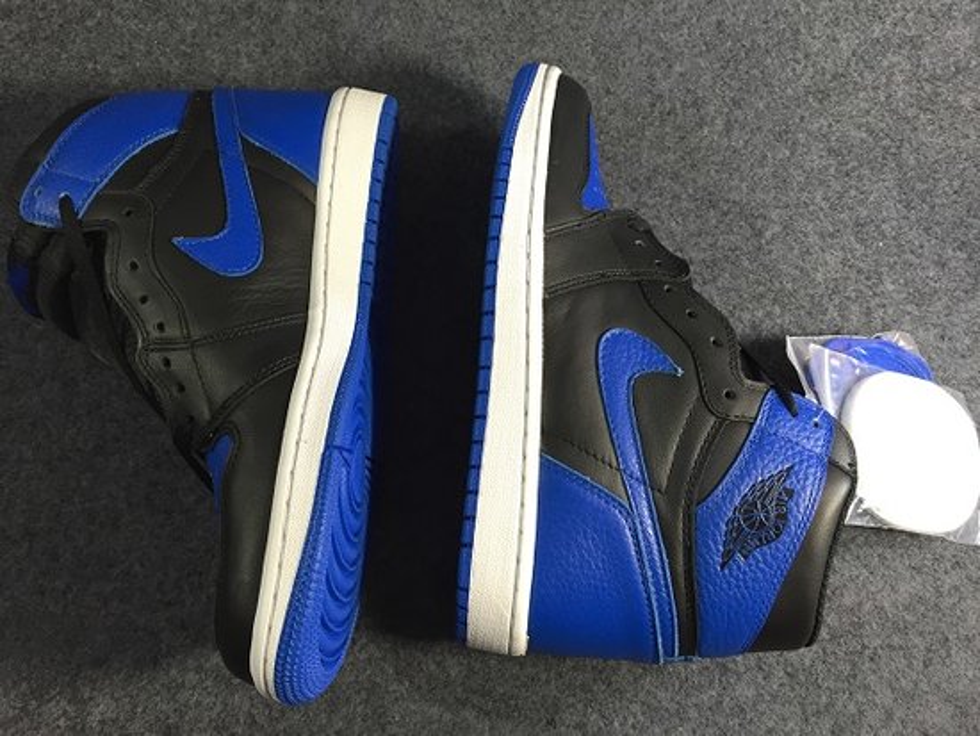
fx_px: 821
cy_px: 368
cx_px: 490
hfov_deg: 61.6
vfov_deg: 48.3
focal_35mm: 29
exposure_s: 1/33
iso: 50
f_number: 2.2
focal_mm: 4.15
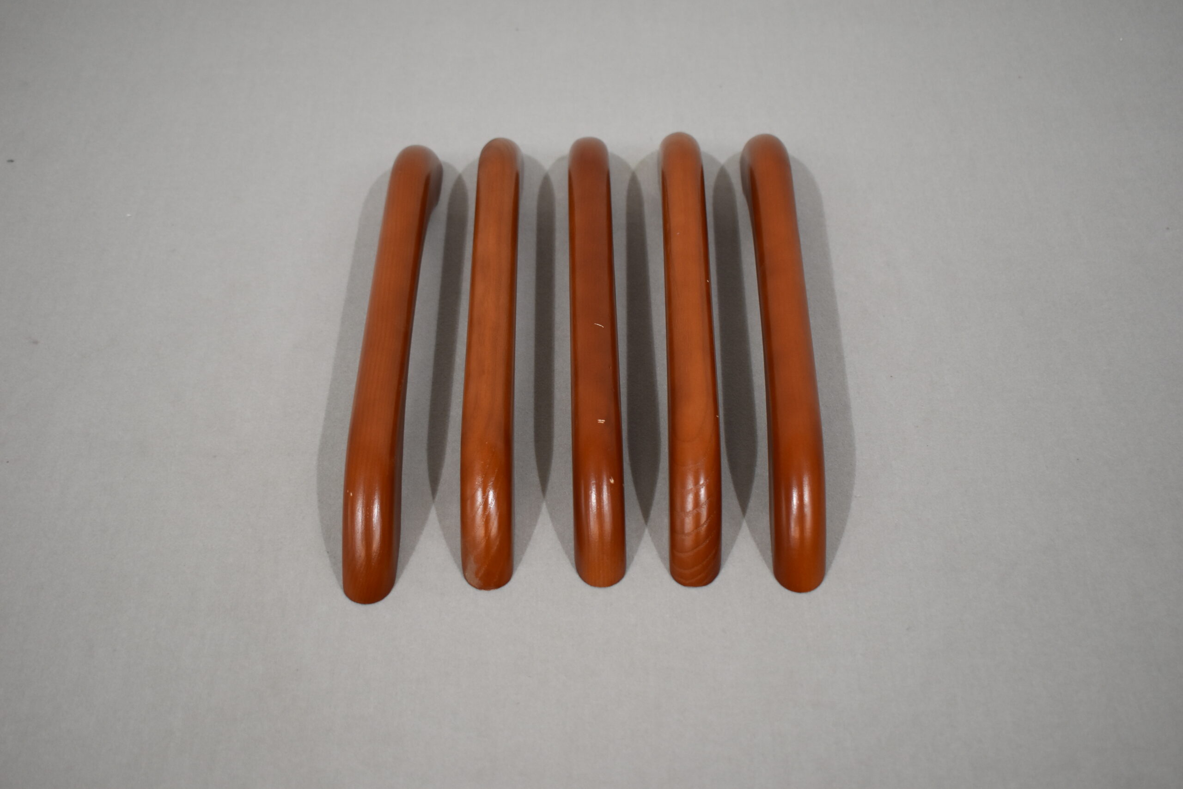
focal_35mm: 46
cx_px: 592
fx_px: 1528
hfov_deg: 42.3
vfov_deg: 28.9
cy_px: 394
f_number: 4.2
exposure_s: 1/250
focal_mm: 31
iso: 720
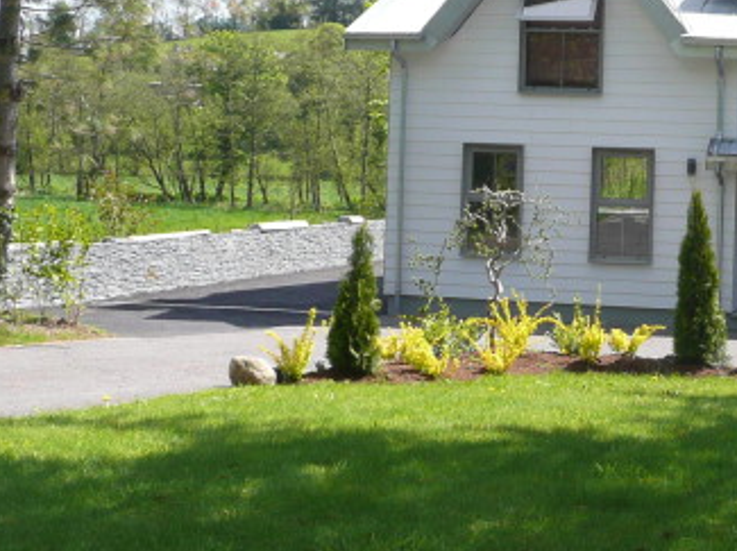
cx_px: 678
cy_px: 161
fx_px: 1467
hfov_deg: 27.1
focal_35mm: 69
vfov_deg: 21.1
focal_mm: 4.6
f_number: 3.3
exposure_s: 1/400
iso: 100
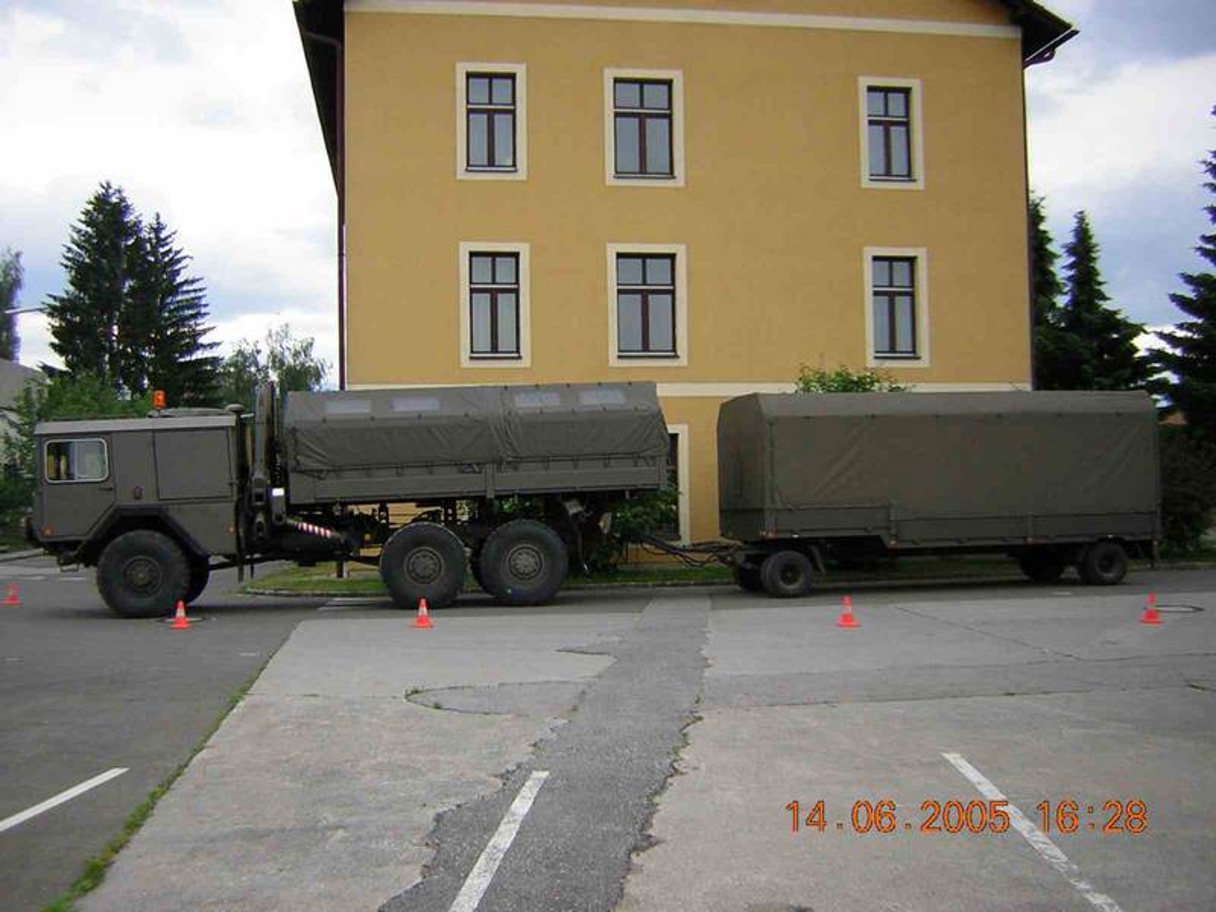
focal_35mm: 36
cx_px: 608
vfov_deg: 39.7
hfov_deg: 51.4
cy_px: 456
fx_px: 1265
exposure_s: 1/241
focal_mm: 4.7
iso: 50
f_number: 2.6
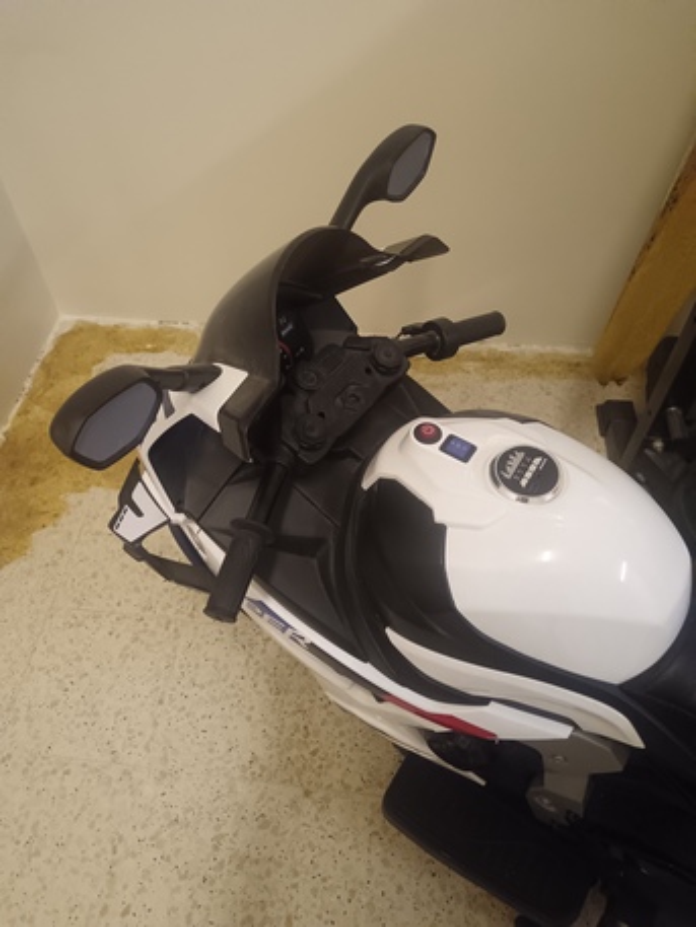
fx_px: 723
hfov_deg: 51.4
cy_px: 464
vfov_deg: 65.3
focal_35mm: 27
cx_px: 348
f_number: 1.9
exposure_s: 1/60
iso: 3659
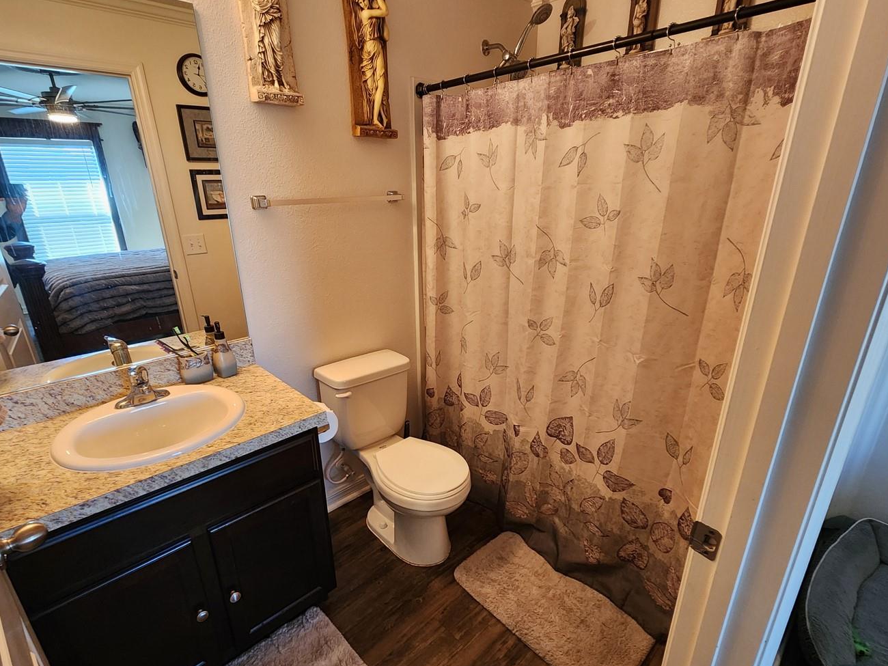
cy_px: 354
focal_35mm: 16
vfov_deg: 78.0
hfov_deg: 94.4
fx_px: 410
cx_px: 426
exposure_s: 1/40
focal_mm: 2.2
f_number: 2.2
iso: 320
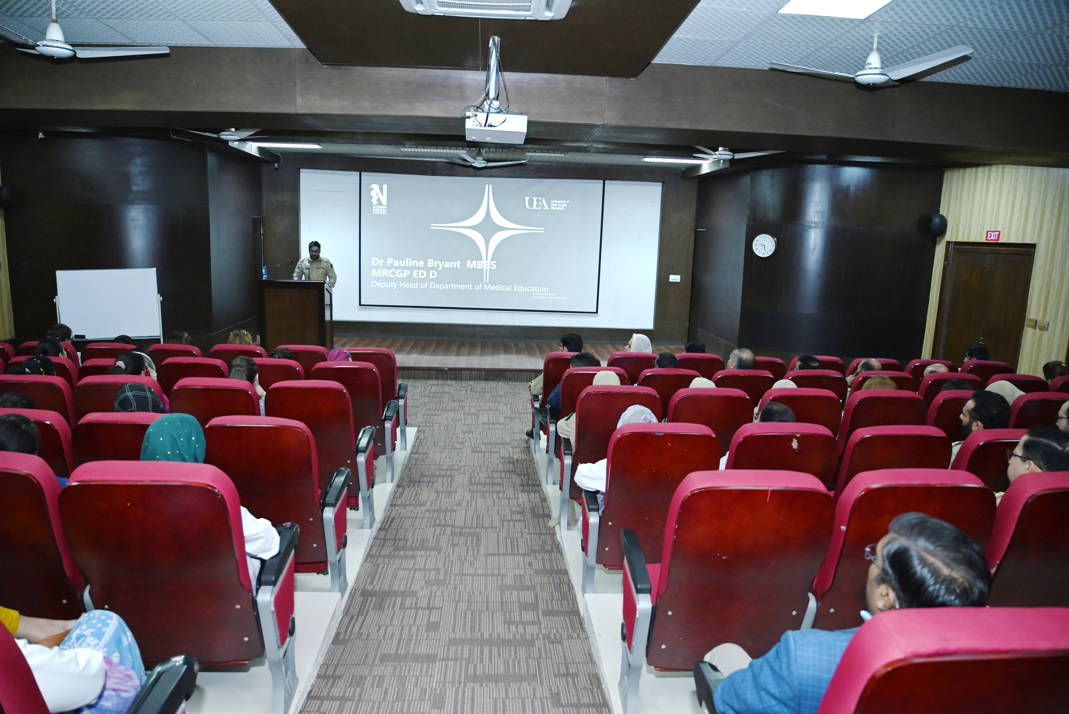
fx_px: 876
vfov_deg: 44.3
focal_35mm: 30
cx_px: 534
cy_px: 357
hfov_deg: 62.8
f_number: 4
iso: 2000
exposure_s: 1/125
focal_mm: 29.5
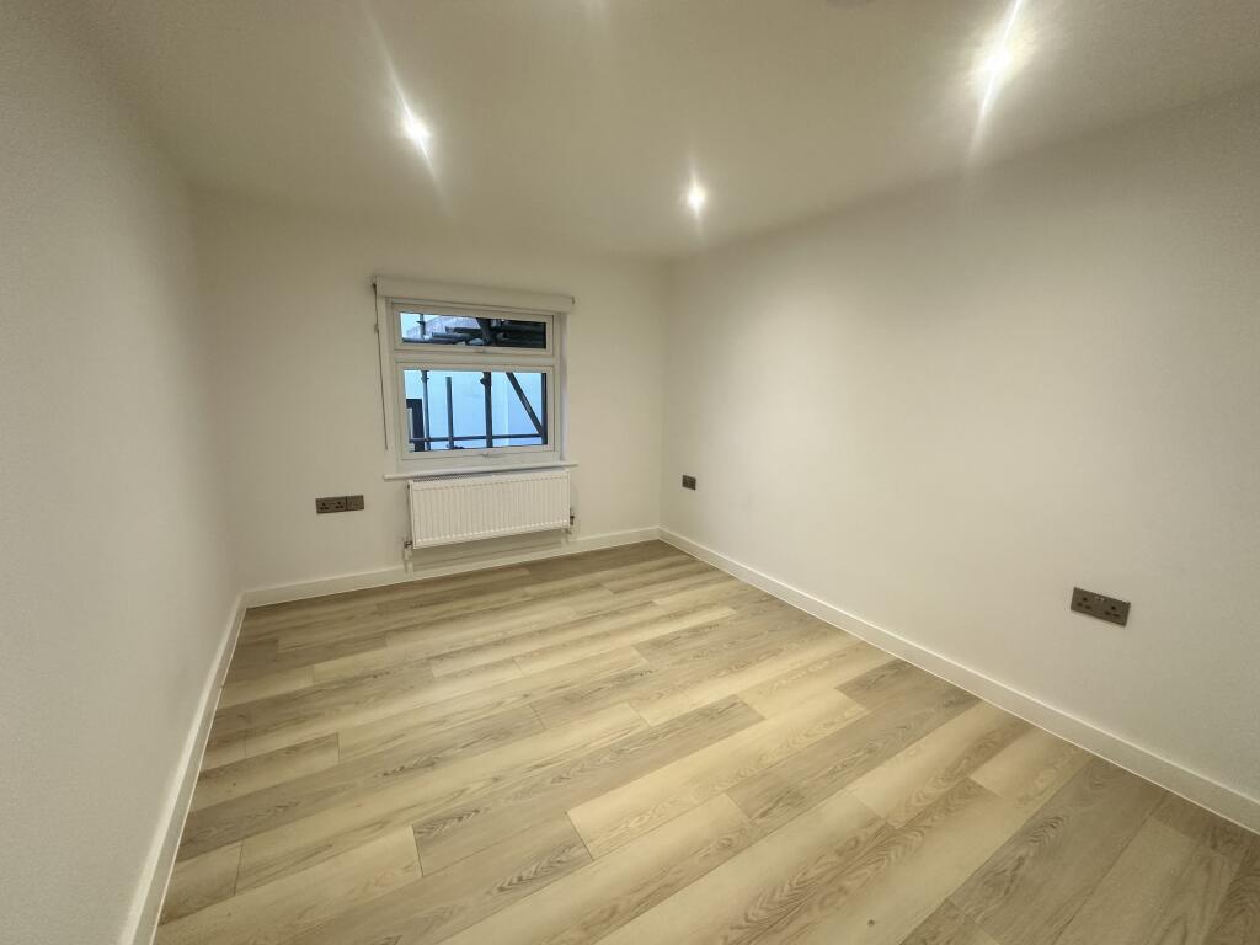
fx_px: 510
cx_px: 630
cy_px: 472
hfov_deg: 102.1
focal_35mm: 14
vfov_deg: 85.7
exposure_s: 1/100
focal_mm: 2.22
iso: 200
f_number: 2.2
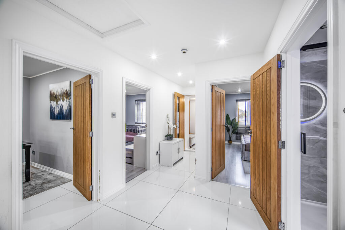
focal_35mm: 18
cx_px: 172
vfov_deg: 67.4
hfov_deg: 90.0
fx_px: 173
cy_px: 115
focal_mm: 18
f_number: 8
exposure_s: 1/3
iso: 80
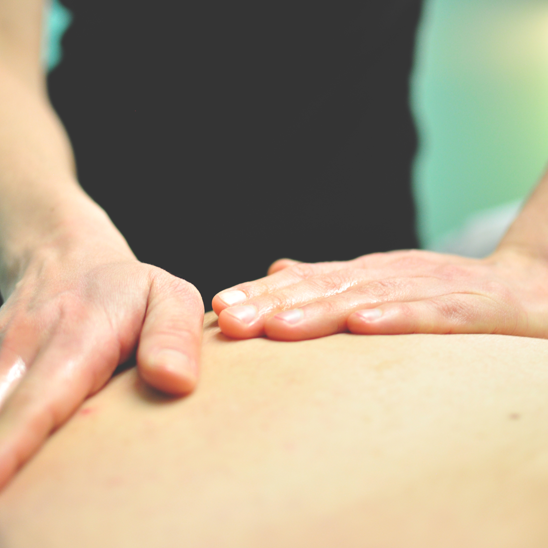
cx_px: 244
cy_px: 274
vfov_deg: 25.5
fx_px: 1212
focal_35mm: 68
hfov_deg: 25.5
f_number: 1.8
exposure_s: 1/100
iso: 500
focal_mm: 35
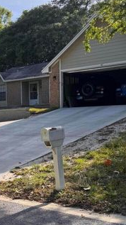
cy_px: 124
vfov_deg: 37.8
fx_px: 327
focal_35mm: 55
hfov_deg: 20.7
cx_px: -14
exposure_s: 1/2833
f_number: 1.78
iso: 80
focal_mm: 6.76
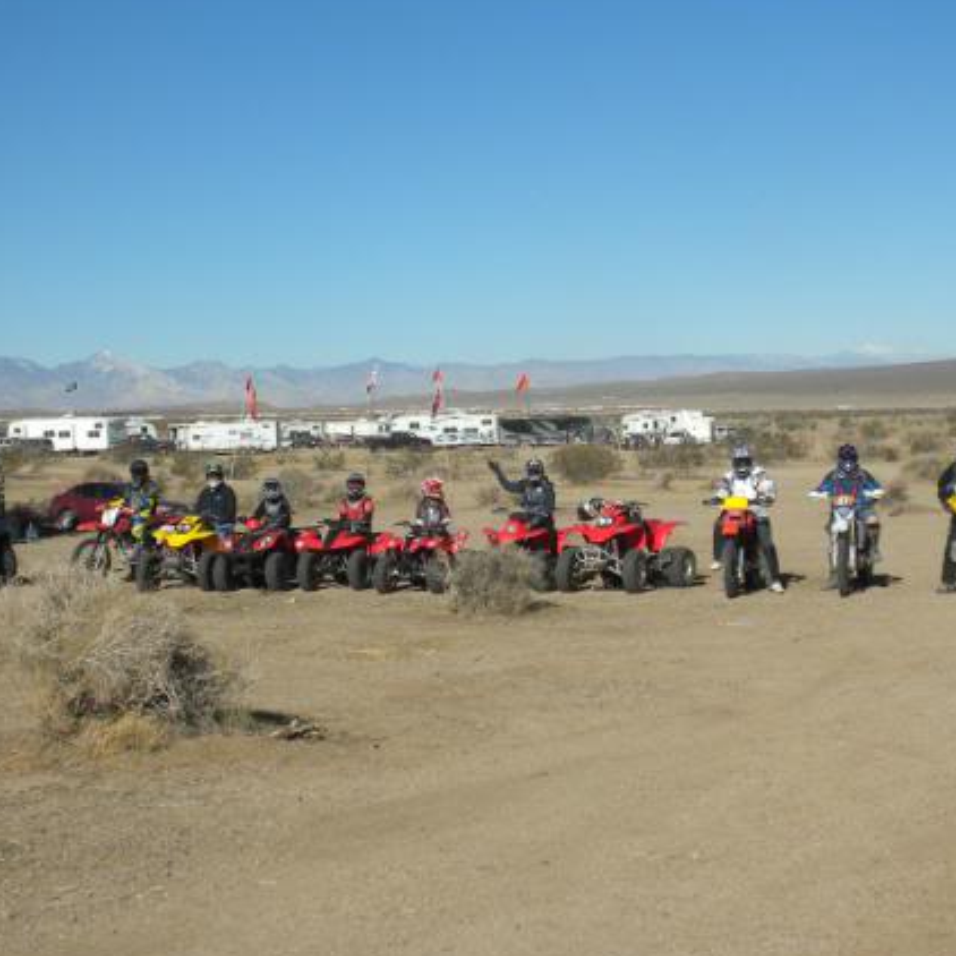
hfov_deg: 27.7
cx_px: 494
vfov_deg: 27.7
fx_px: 1937
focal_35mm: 62
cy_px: 435
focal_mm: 6.6
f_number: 10
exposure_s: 1/306
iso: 90
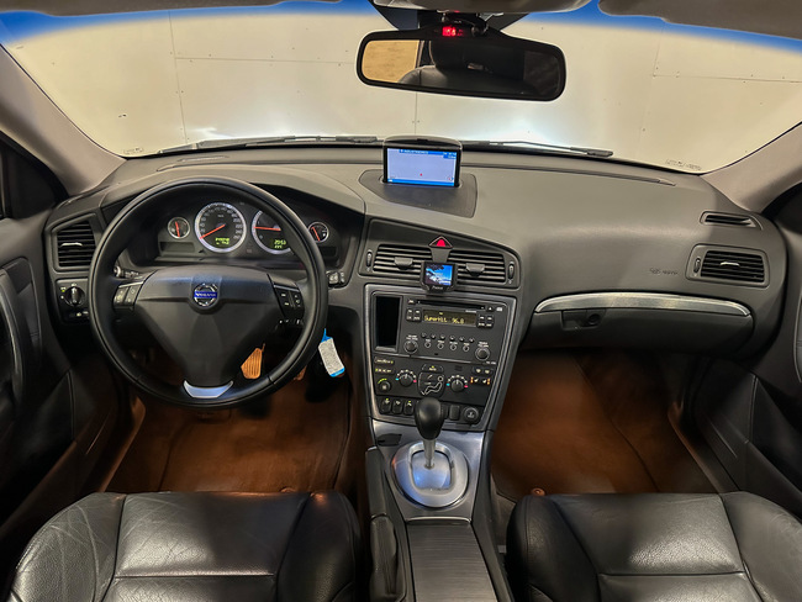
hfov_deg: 71.6
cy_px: 301
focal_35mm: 24
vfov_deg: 56.8
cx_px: 401
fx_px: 556
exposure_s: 1/37
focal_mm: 6.86
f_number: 1.78
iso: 800
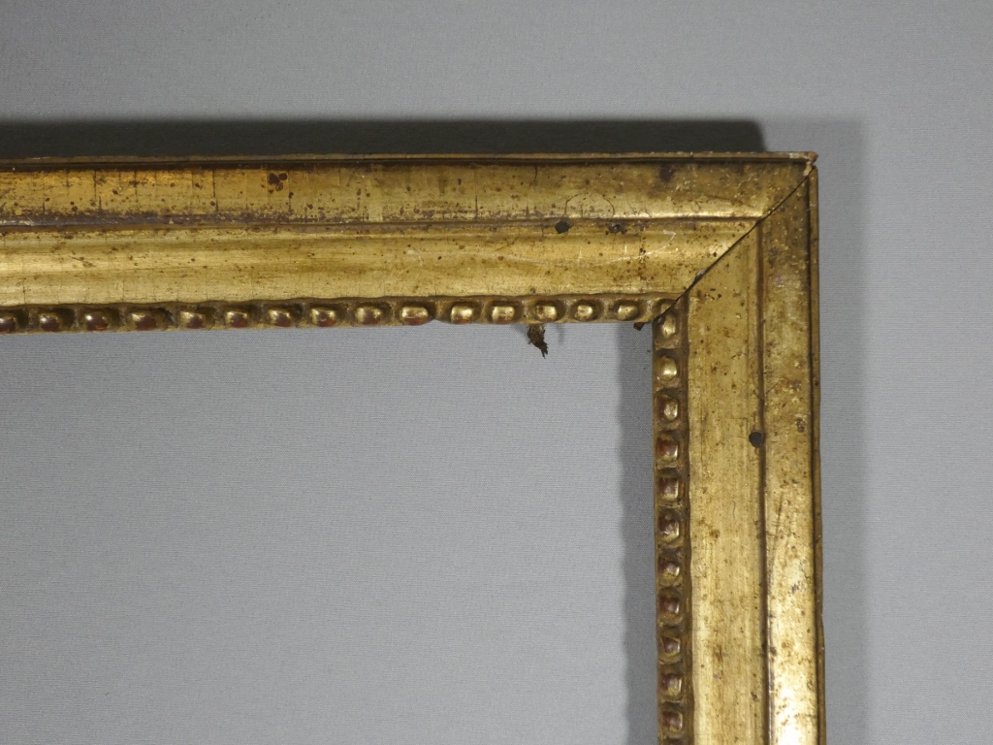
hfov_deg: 43.9
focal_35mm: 43
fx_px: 1234
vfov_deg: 33.6
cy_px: 372
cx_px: 496
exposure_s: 1/125
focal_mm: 7.8
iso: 250
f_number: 3.7
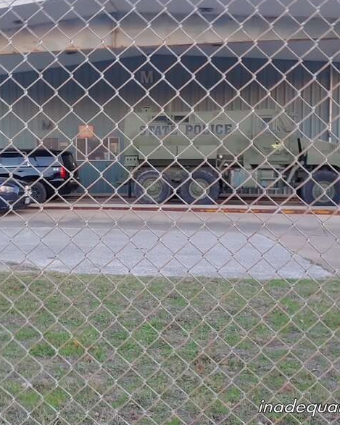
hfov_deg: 36.9
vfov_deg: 45.8
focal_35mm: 40
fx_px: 503
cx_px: 112
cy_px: 210
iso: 100
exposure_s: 1/60
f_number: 1.5
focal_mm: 4.23
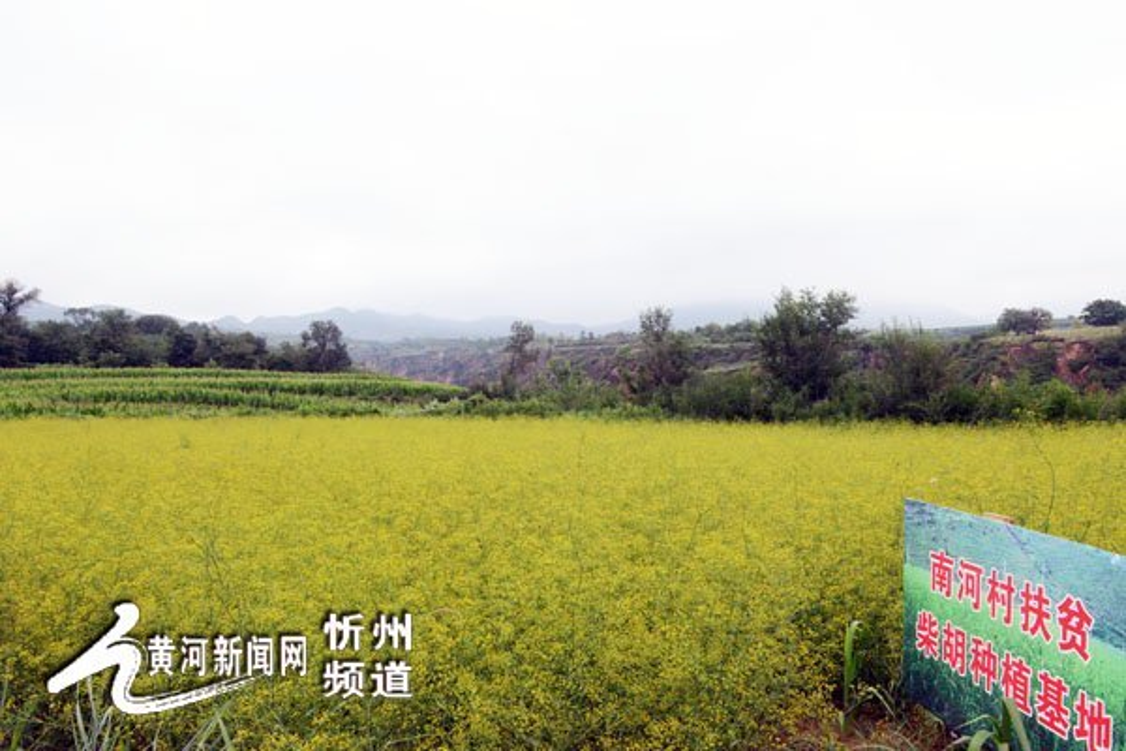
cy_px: 376
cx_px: 563
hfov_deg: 73.7
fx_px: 751
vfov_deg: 53.1
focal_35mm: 24
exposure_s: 1/3195
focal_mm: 24
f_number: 11
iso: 6400
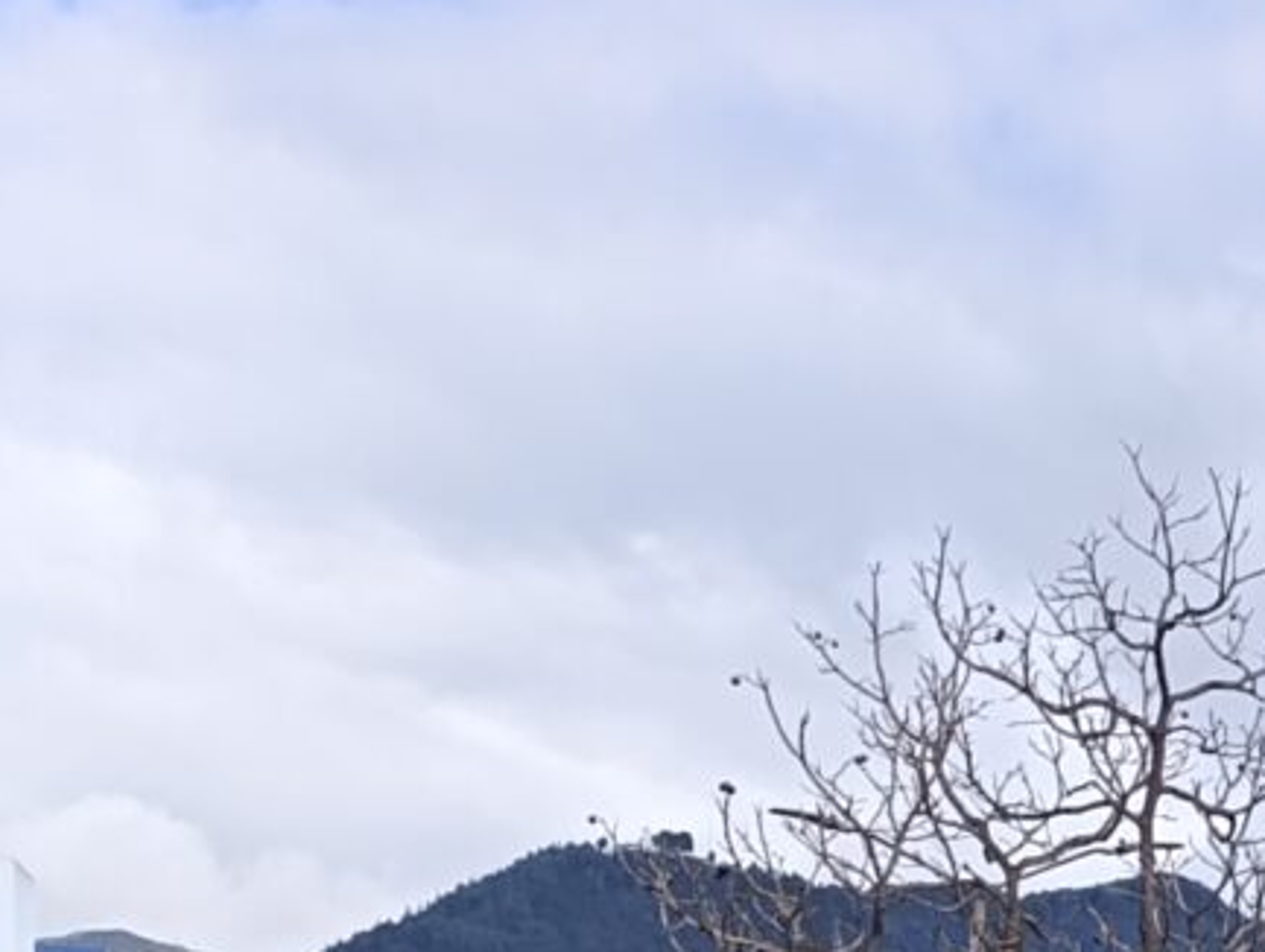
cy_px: 2371
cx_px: 1773
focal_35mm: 136
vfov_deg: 9.6
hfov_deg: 13.8
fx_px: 4977
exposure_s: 1/418
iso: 50
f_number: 1.6
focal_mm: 6.14
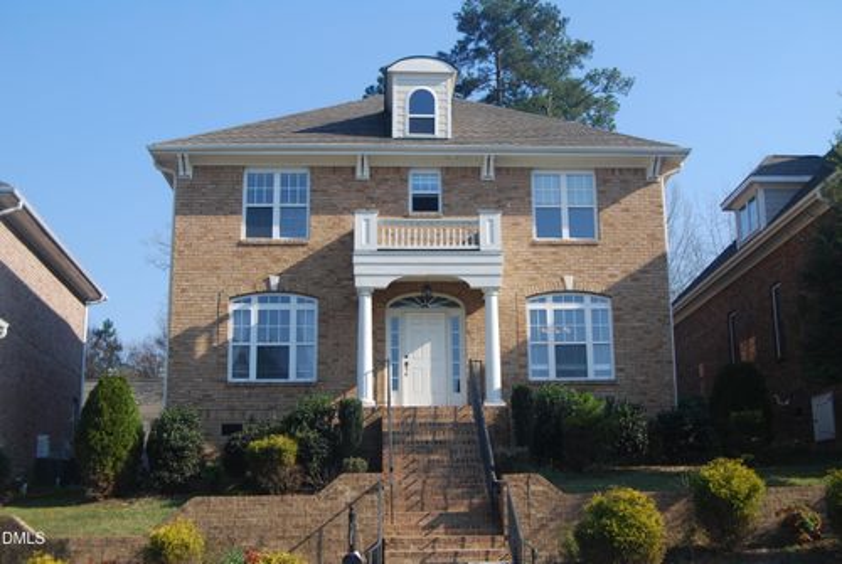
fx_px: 1054
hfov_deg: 43.5
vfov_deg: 30.0
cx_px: 421
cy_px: 282
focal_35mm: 45
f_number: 7.1
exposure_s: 1/200
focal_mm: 30
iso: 100
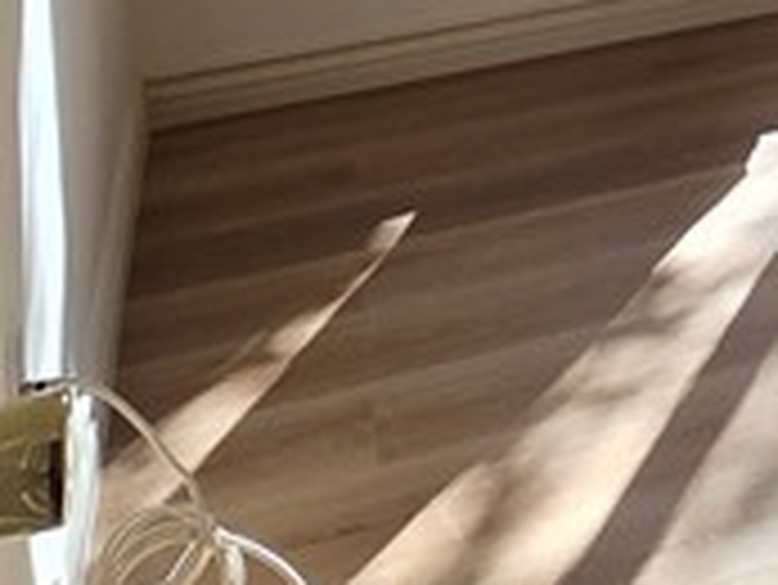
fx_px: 1732
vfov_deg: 15.9
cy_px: -504
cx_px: 1327
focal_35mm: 77
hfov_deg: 19.9
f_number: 2.2
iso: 50
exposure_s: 1/370
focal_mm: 2.2
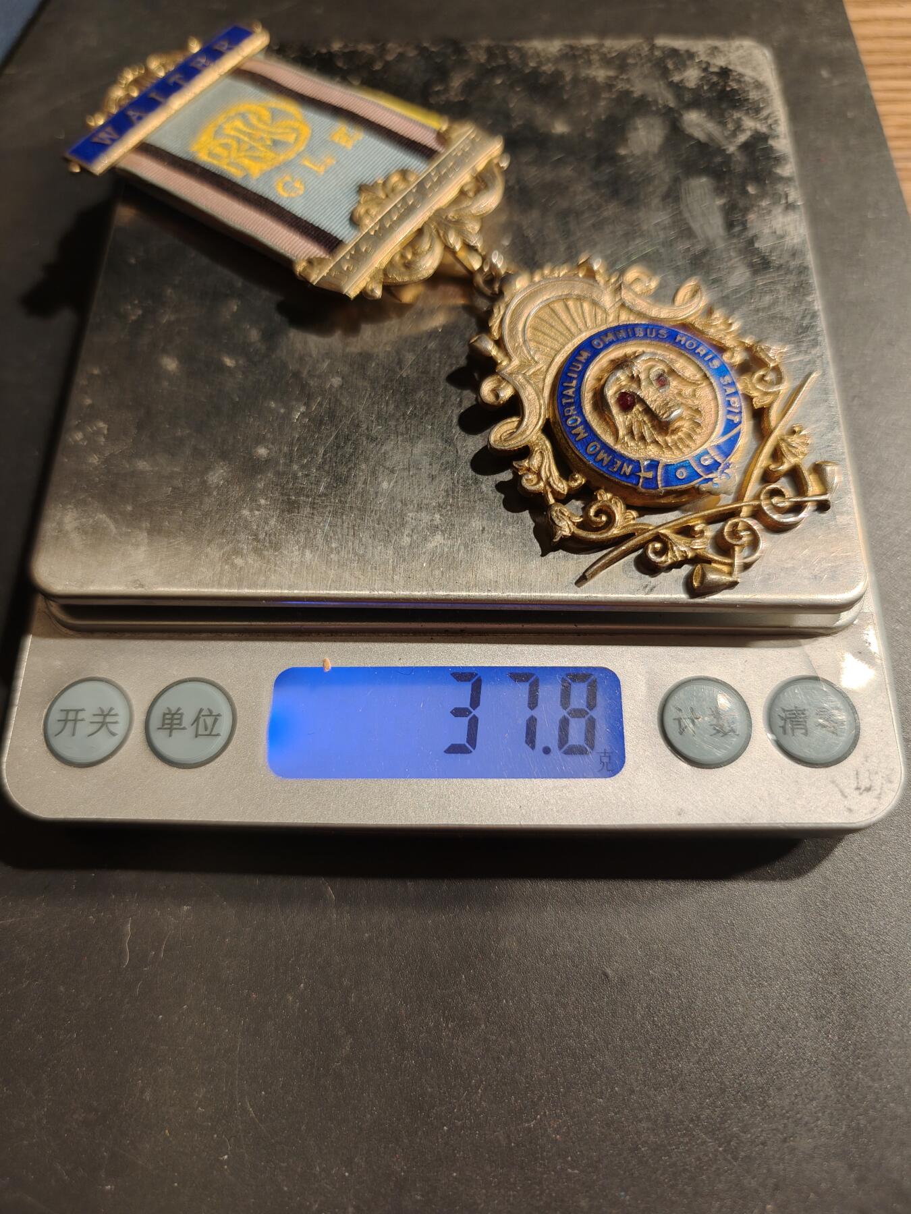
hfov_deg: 58.9
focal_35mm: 23
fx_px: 807
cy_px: 607
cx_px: 456
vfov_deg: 73.9
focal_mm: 6.06
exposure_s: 1/200
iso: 160
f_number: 1.6
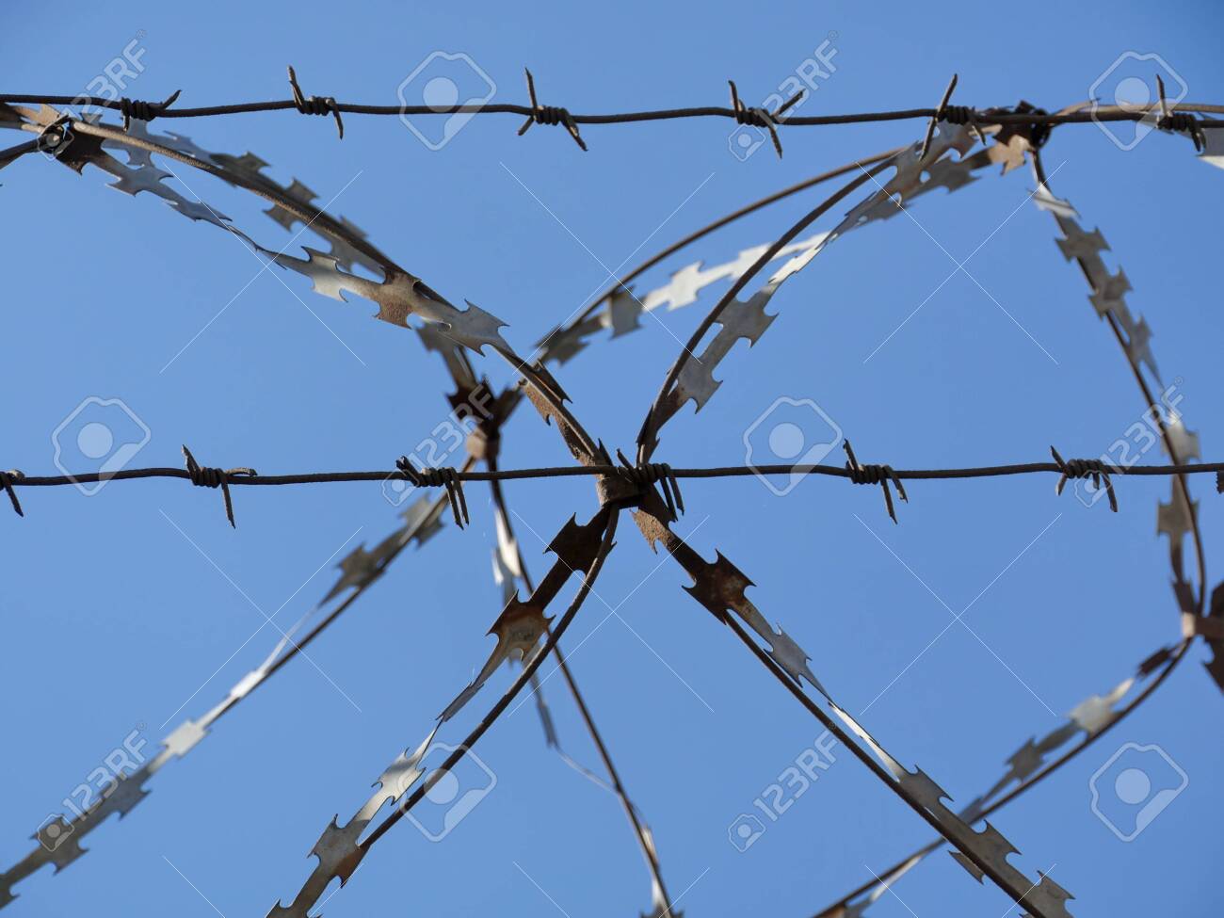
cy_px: 459
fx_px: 5516
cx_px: 612
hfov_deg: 12.7
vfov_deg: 9.5
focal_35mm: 156
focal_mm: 78
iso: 100
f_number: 6.3
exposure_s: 1/320
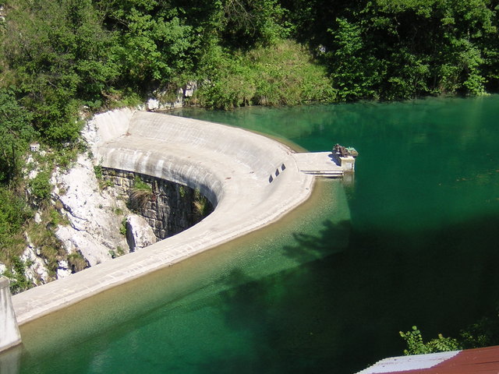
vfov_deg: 17.4
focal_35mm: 85
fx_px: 1225
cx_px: 250
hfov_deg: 23.0
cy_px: 187
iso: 100
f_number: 4.1
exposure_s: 1/371
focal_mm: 11.1
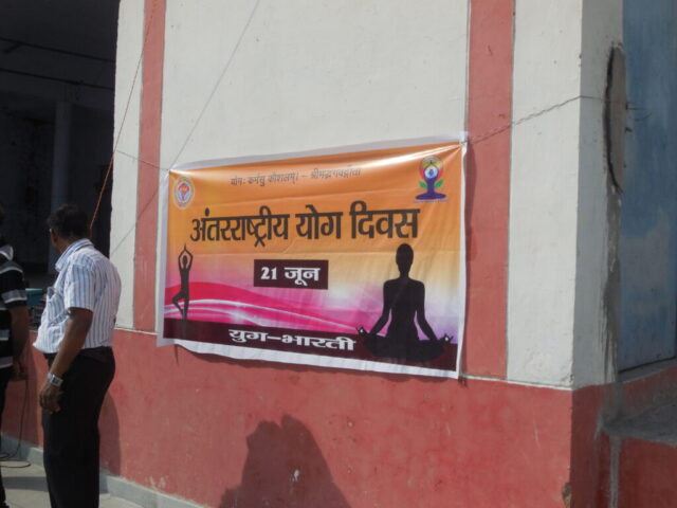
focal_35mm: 40
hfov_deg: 46.8
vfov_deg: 36.0
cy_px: 254
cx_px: 338
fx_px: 782
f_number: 7.1
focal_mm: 7.1
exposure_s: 1/500
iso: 125
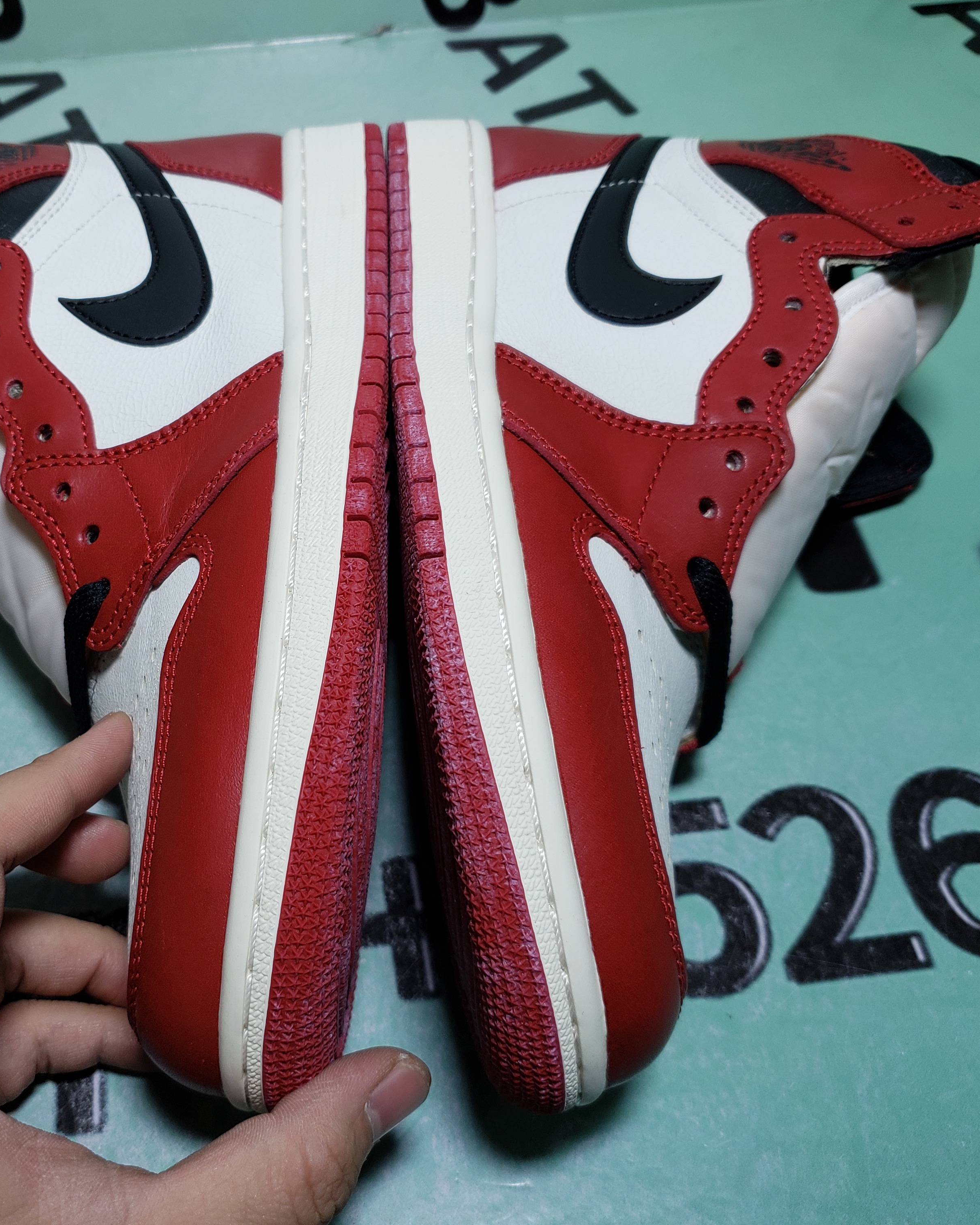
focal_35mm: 34
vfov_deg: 52.8
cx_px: 335
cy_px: 611
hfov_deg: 42.8
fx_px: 1233
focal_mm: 4.3
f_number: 1.5
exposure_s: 1/488
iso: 50
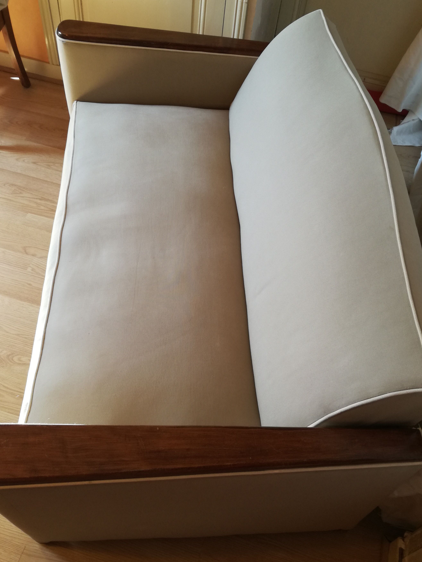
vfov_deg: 56.8
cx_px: 207
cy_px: 284
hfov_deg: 44.2
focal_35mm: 32
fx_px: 520
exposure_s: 1/33.3
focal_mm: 3.79
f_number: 2
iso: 100
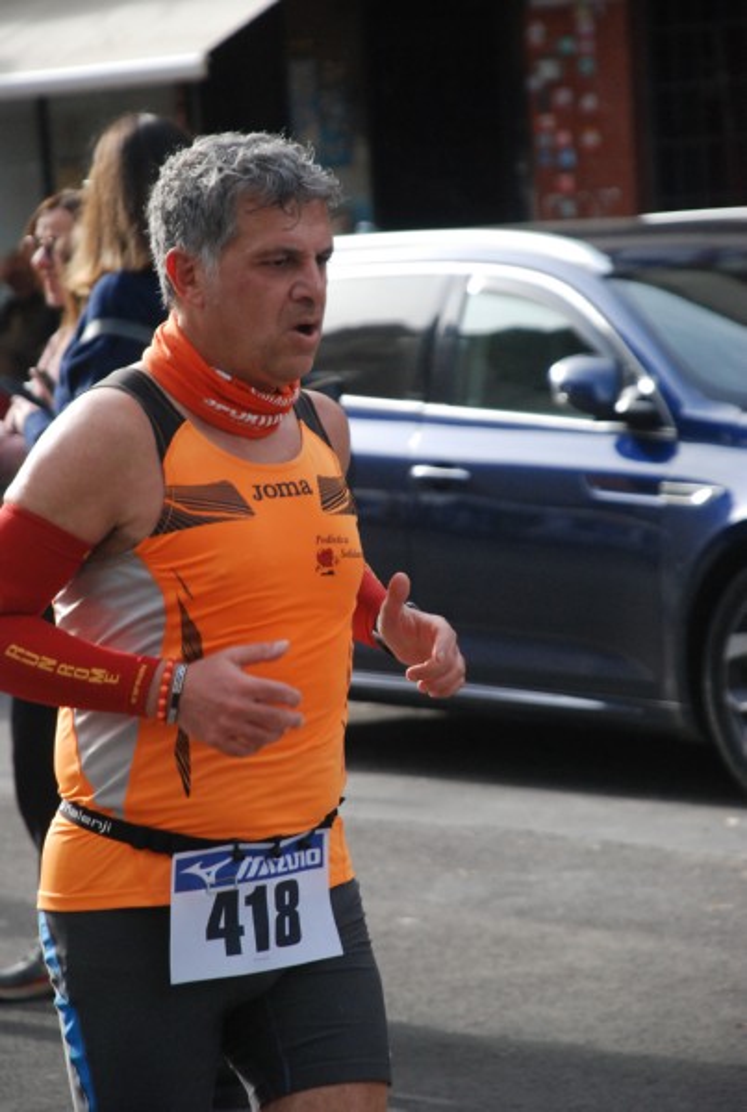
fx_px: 4644
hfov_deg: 9.2
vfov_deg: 13.7
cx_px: 374
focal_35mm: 150
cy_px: 556
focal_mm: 100
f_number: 5.6
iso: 1000
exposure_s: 1/640
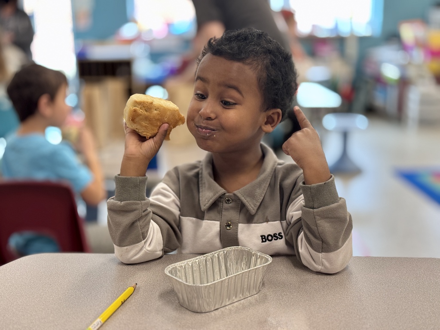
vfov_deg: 30.3
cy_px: 165
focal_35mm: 48
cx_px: 220
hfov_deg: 39.7
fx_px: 610
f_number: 1.78
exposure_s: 1/40
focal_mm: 6.76
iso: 200
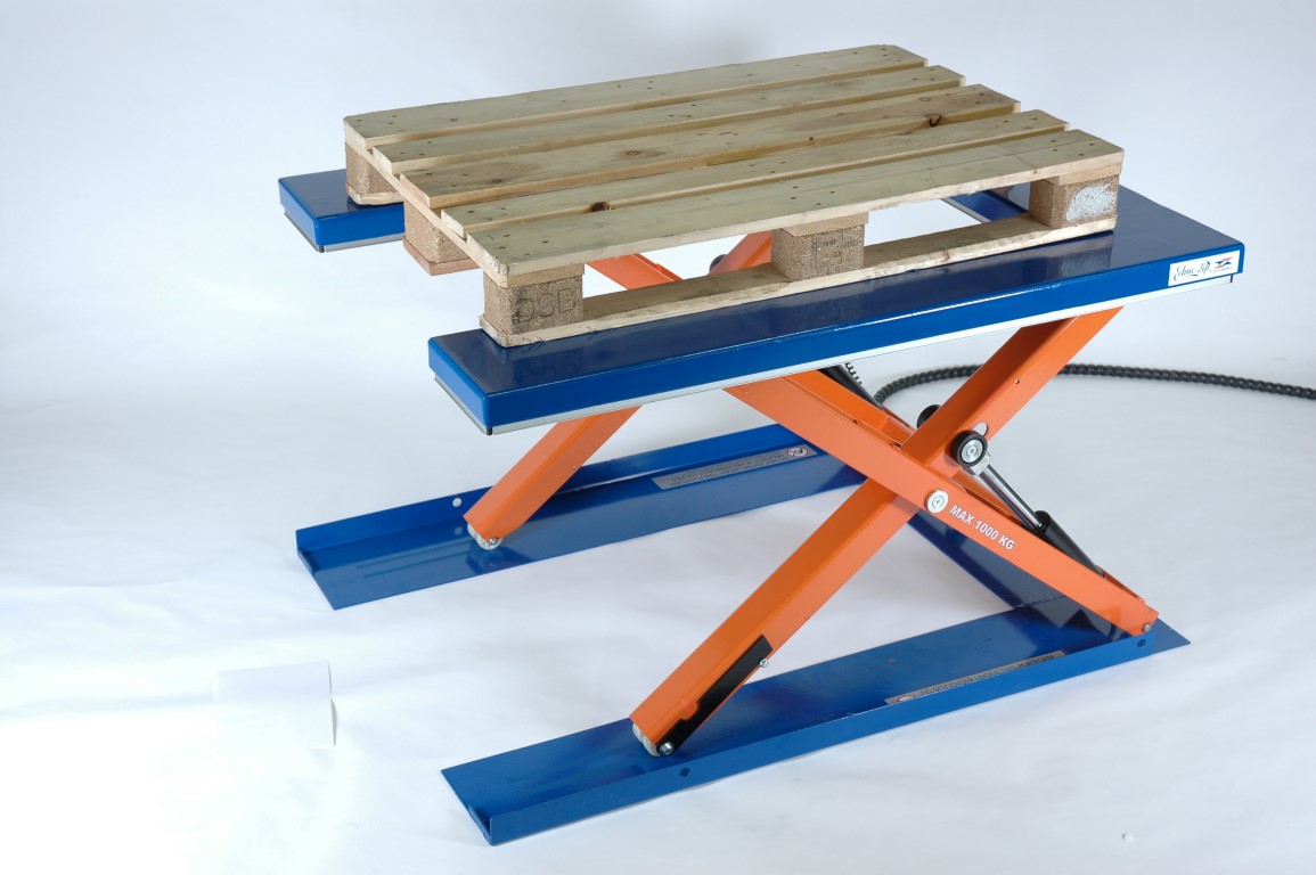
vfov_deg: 23.7
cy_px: 438
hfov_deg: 35.1
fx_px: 2082
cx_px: 658
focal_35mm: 57
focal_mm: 38
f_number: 4.5
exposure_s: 1/60
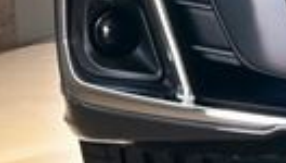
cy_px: -362
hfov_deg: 3.8
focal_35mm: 567
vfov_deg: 2.1
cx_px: 518
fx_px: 4310
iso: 800
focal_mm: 70
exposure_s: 1/15
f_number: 18
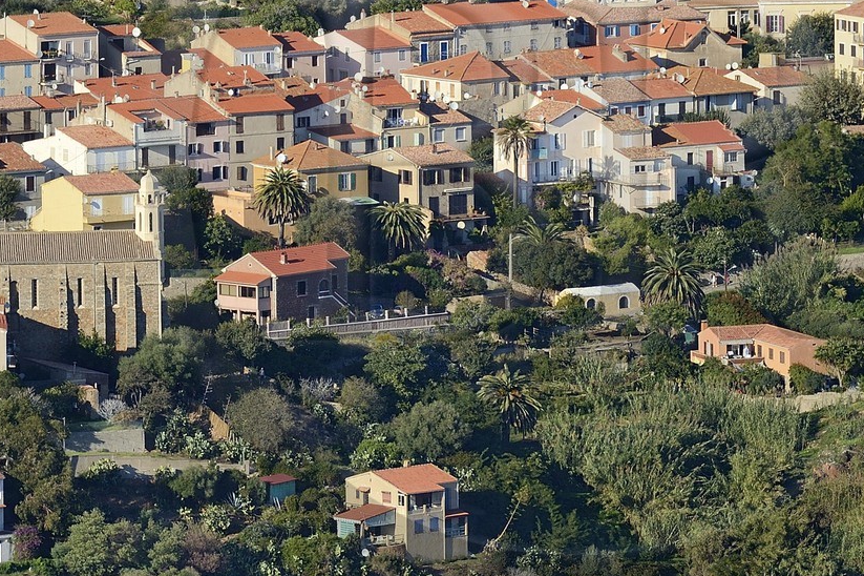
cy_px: 169
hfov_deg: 5.3
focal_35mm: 389
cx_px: 575
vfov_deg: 3.5
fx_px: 9332
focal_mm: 200
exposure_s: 1/1000
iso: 400
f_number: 9
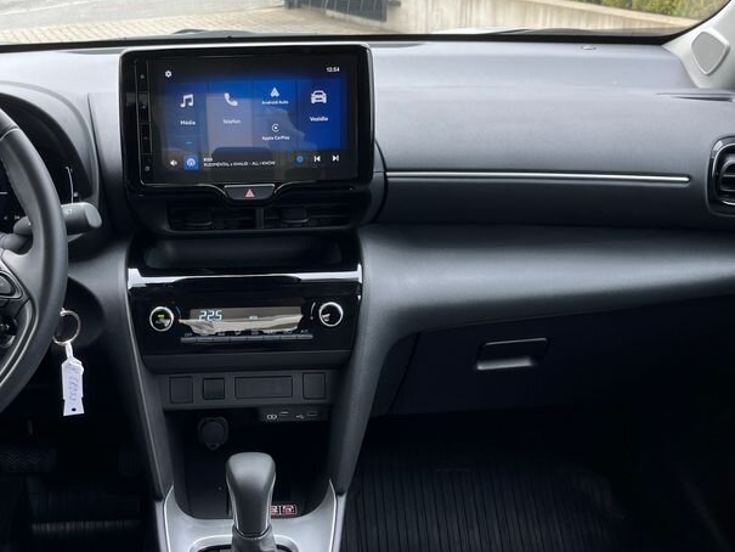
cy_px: 238
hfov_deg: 42.5
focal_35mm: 44
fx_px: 934
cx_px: 262
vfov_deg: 32.8
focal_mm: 5.1
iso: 40
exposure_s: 1/231
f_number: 1.6
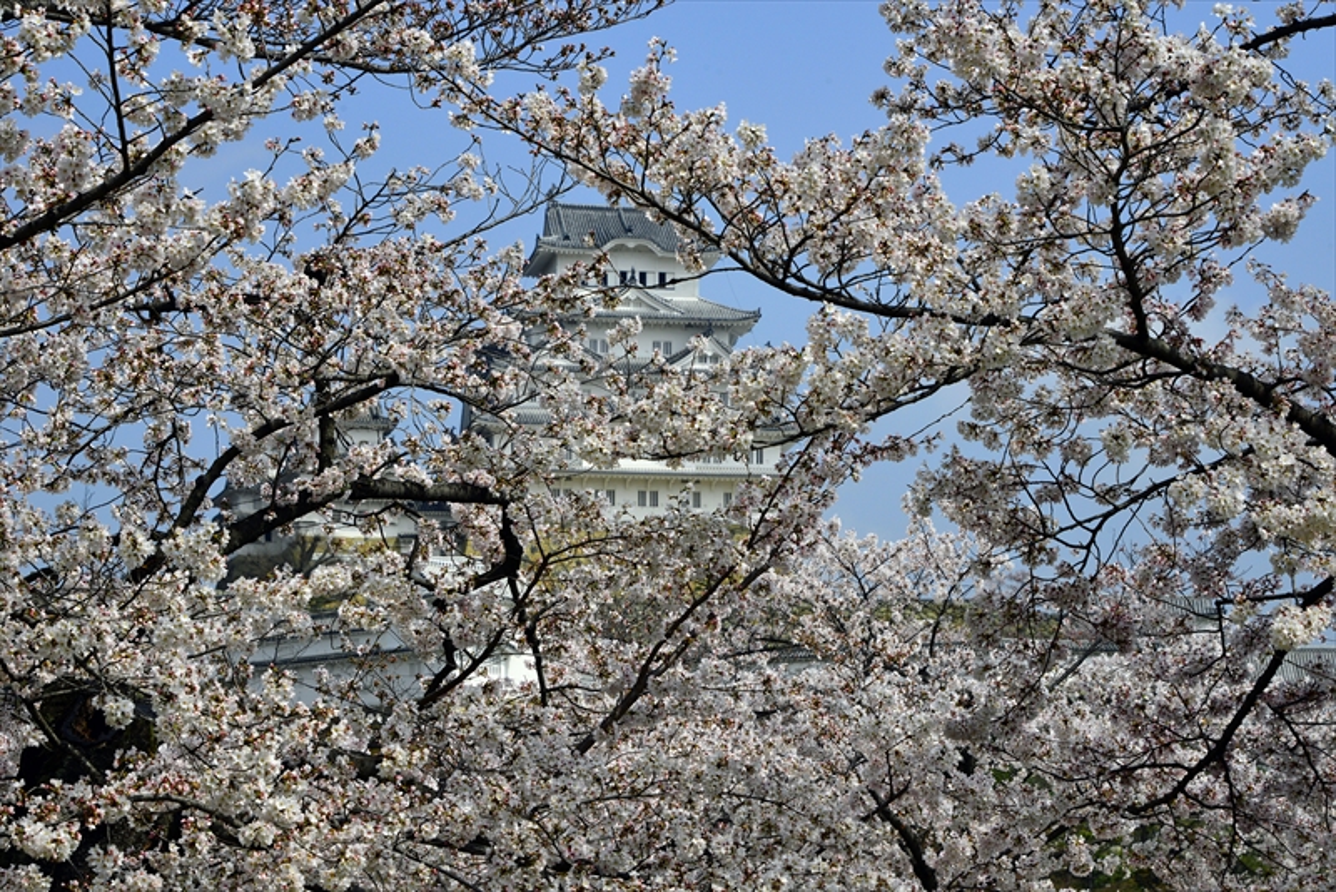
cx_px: 668
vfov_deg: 14.0
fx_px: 3638
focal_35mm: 98
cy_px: 446
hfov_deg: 20.8
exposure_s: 1/640
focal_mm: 98
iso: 400
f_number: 13
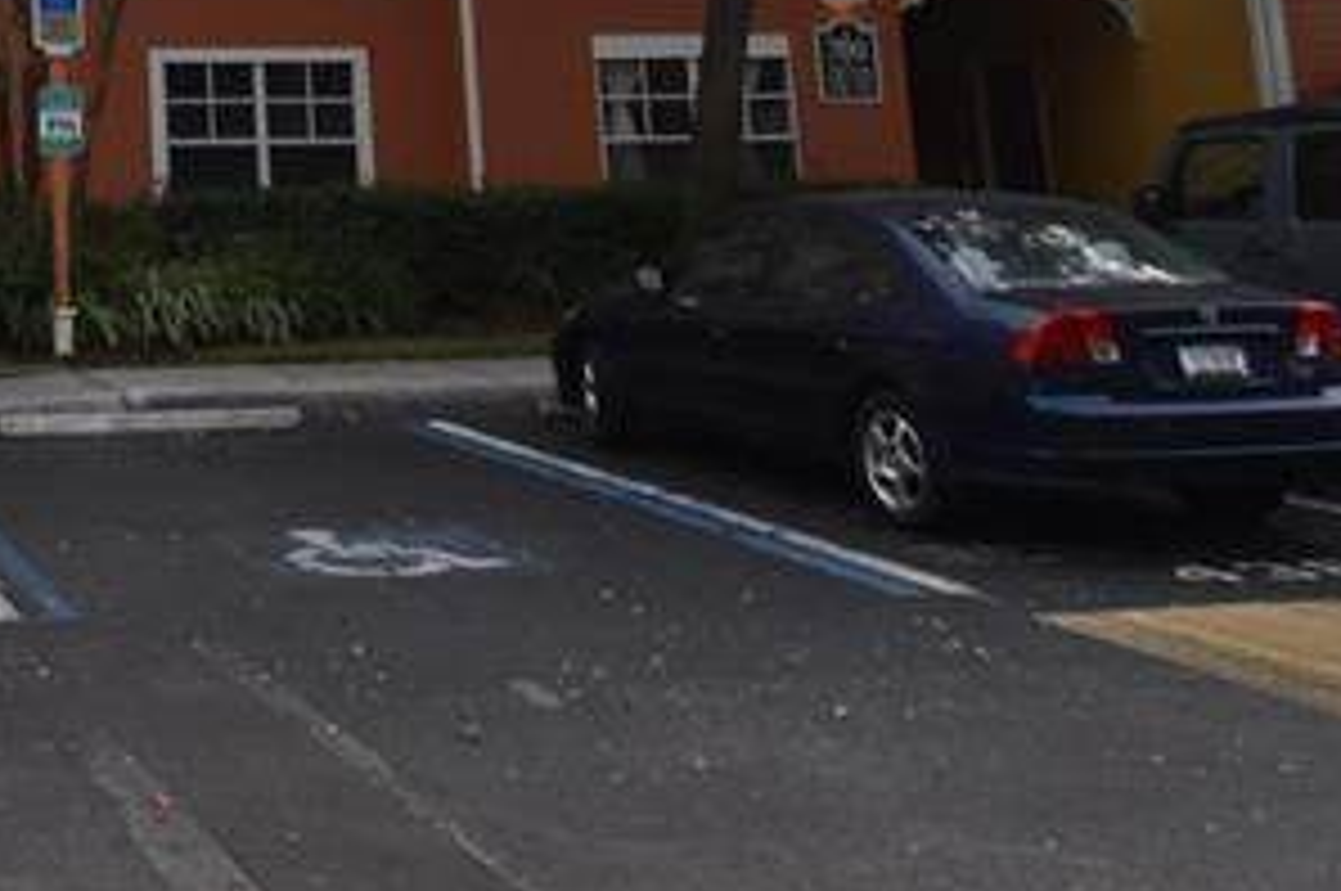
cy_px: -266
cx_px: -306
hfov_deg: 29.7
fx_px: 2110
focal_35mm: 57
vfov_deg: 21.6
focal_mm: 11
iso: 800
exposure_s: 1/4000
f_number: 3.5
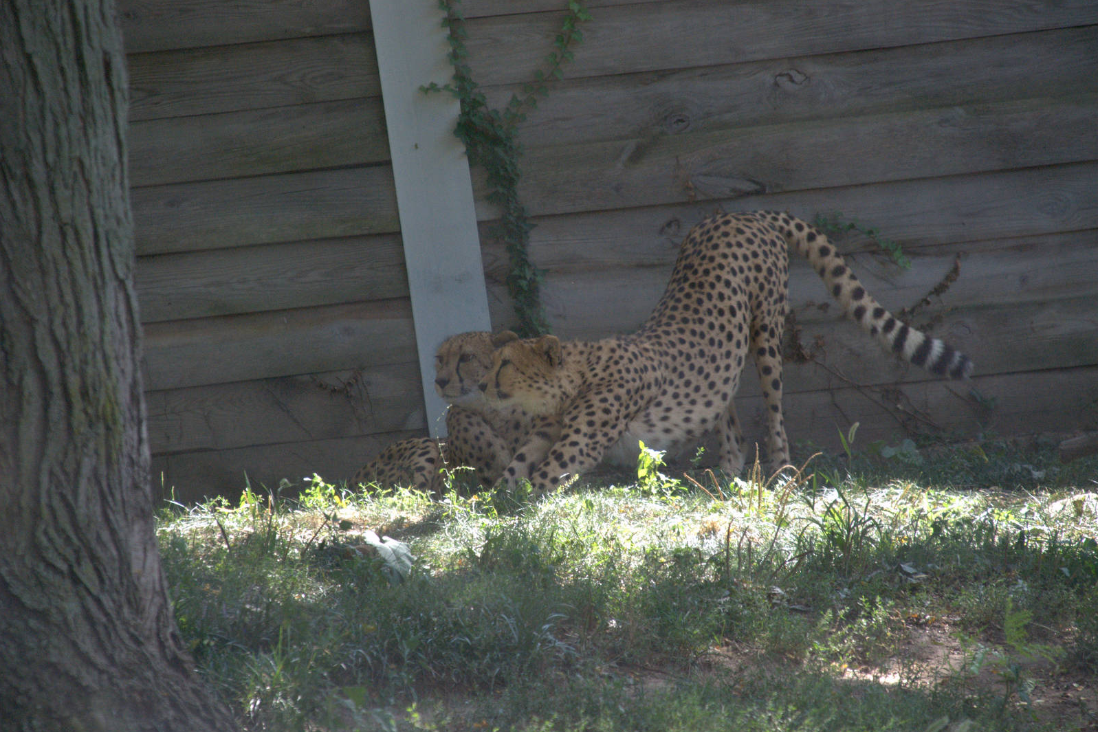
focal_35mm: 301
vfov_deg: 4.6
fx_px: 9181
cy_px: 367
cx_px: 549
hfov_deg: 6.8
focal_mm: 200
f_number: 6.3
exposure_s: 1/400
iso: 1600
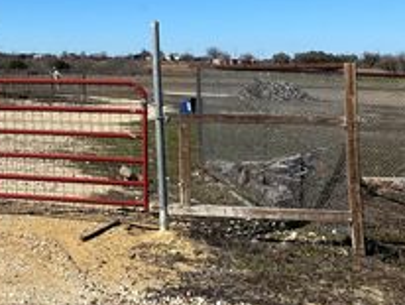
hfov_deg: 28.0
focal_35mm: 63
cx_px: -41
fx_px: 738
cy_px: 11
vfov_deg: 22.6
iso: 50
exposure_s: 1/5882
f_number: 1.5
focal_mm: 5.7
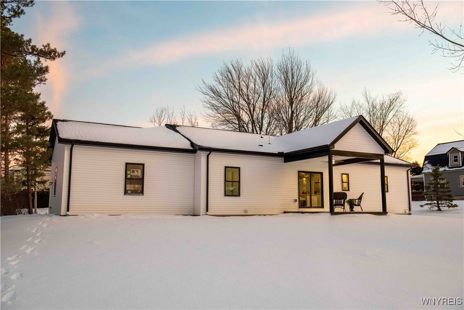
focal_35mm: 32
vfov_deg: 41.1
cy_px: 155
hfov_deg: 58.7
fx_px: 413
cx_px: 232
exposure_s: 1/400
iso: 3200
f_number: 5
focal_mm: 32
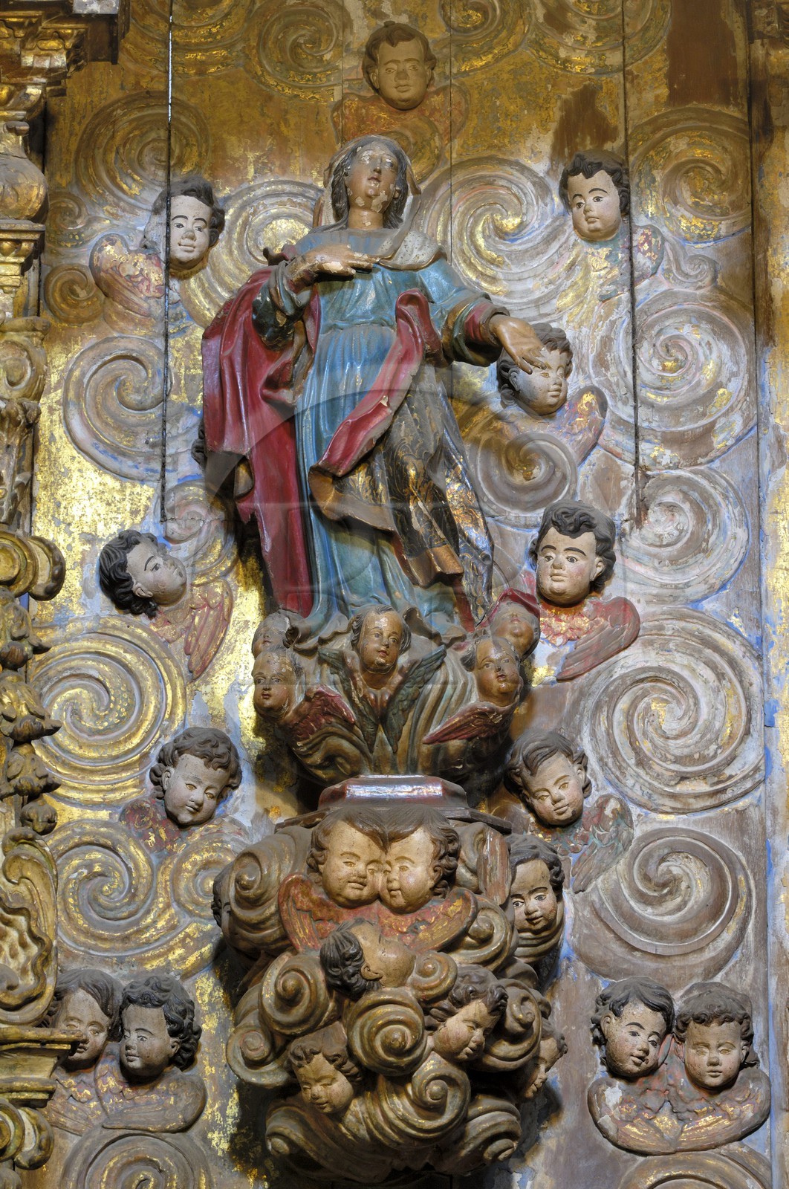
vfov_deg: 14.0
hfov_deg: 9.3
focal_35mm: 147
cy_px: 594
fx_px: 4847
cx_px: 394
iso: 100
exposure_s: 8
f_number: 10
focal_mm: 98
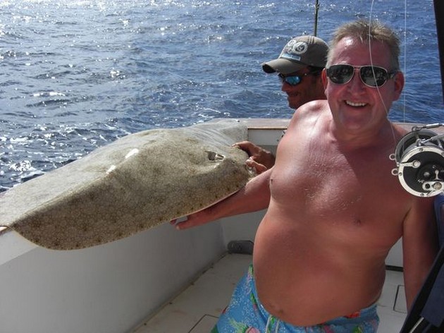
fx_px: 487
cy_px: 166
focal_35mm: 38
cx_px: 222
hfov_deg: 49.0
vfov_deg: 37.7
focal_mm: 7.9
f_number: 8
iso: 80
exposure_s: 1/250
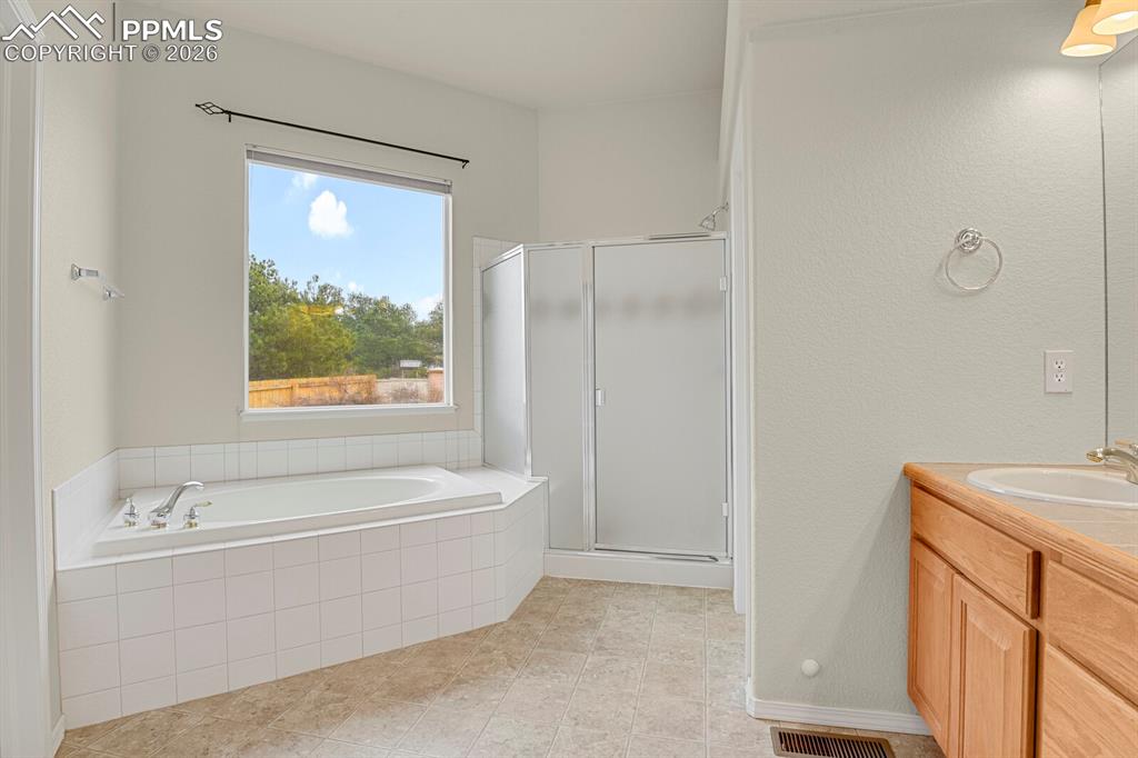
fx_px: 537
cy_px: 379
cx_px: 569
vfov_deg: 70.4
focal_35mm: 17
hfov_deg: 93.3
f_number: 8
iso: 250
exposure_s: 1/2
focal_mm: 17
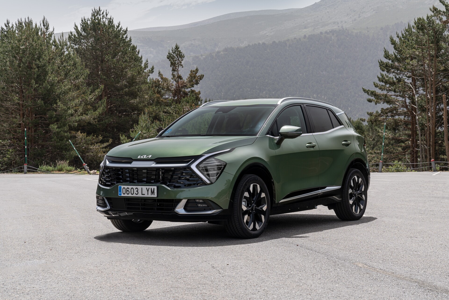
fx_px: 773
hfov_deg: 32.4
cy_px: 150
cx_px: 224
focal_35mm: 62
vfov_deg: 21.9
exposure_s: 1/60
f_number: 10
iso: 100
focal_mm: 62
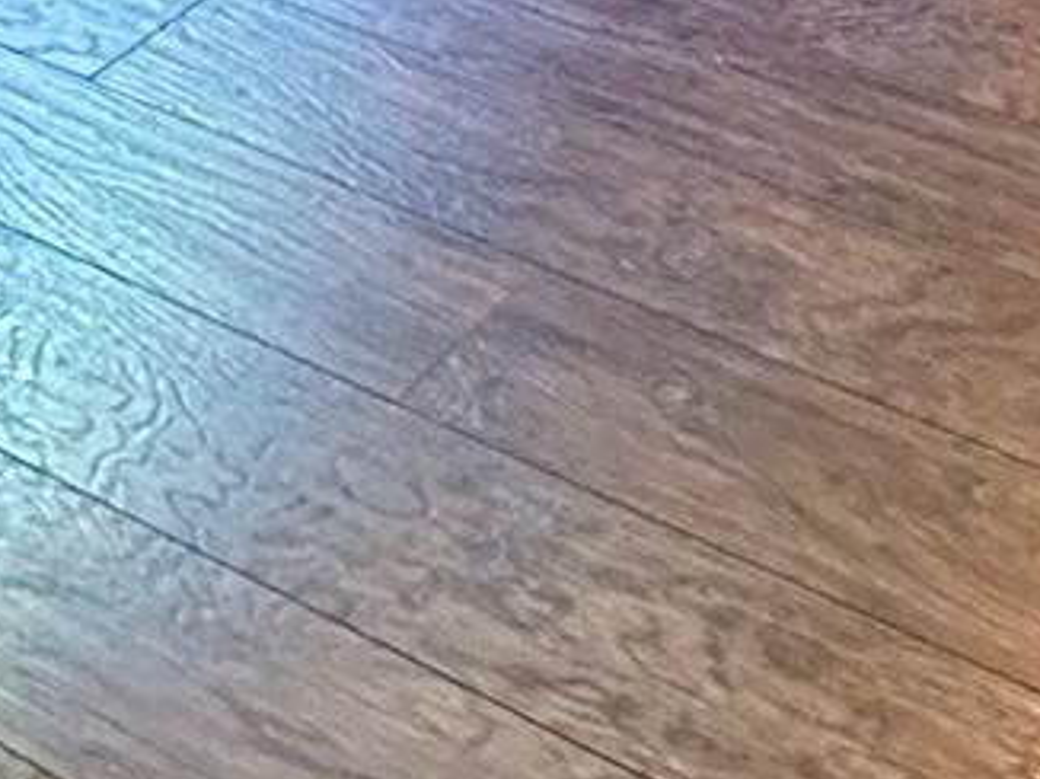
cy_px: -846
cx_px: 845
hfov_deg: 22.0
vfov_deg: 13.8
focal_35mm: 88
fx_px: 2642
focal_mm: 2.22
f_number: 2.2
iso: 800
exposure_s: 1/60
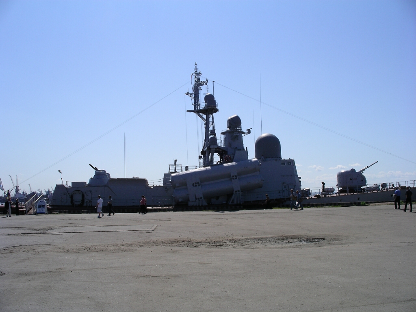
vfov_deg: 38.7
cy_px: 156
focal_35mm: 37
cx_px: 208
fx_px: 445
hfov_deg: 50.1
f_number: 6.5
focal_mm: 7.8
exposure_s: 1/574
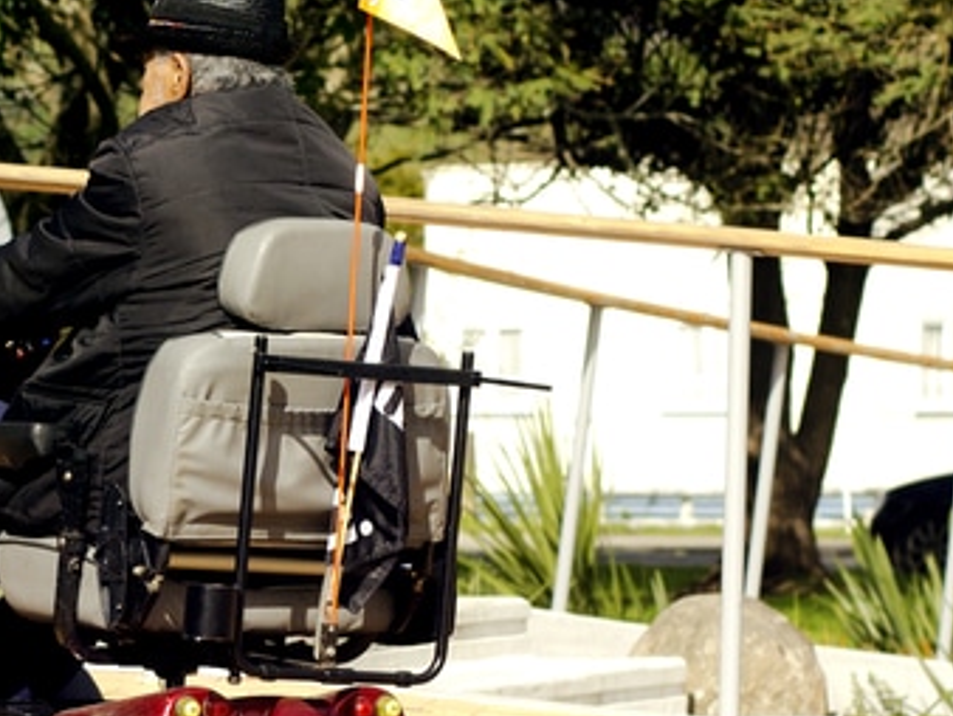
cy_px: 459
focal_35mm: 191
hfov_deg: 10.3
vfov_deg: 7.8
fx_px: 5274
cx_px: 309
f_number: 2.8
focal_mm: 45
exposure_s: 1/2000
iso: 400
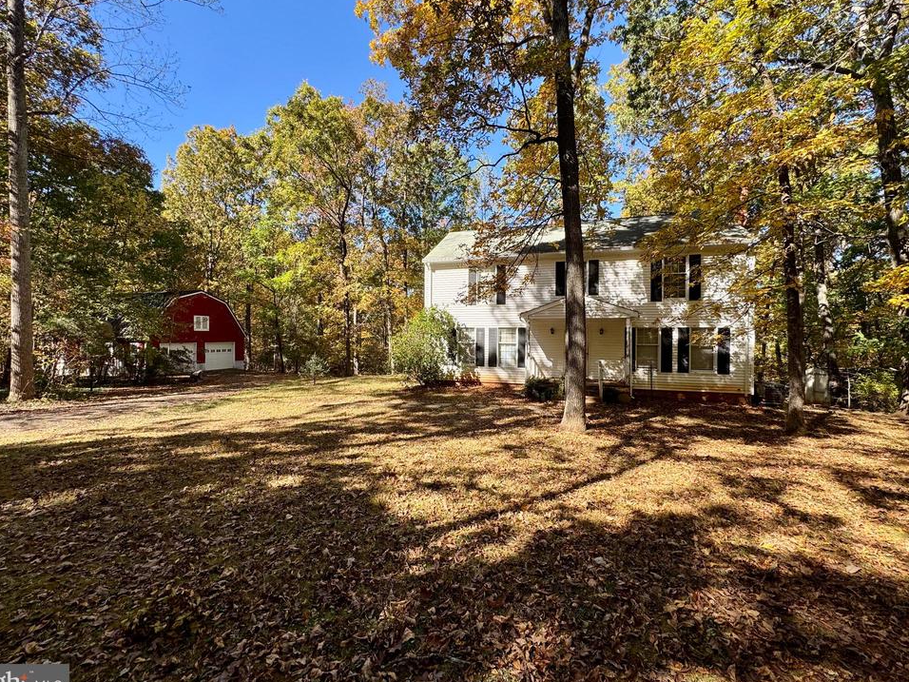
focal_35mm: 15
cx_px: 437
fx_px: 394
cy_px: 338
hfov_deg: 98.1
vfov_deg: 81.7
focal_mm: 2.22
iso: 40
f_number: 2.2
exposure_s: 1/425
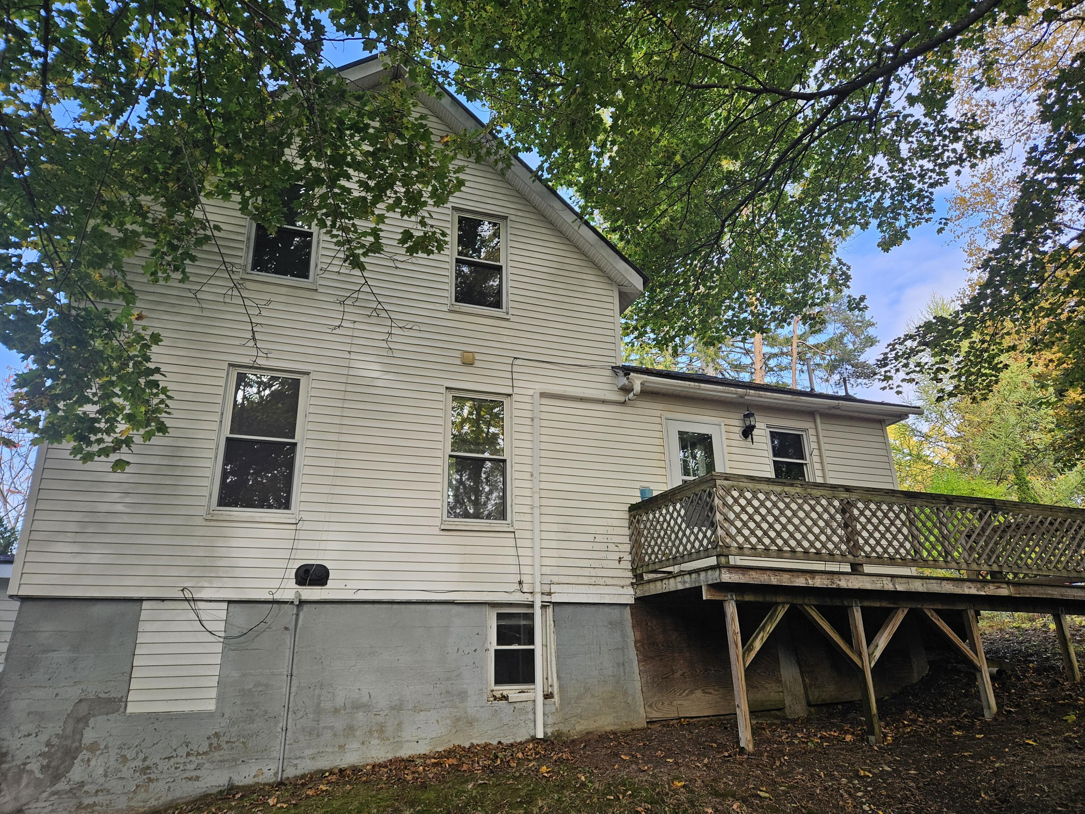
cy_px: 407
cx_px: 542
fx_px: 721
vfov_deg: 58.9
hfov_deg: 73.9
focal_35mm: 23
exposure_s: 1/240
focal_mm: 5.4
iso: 40
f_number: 1.8
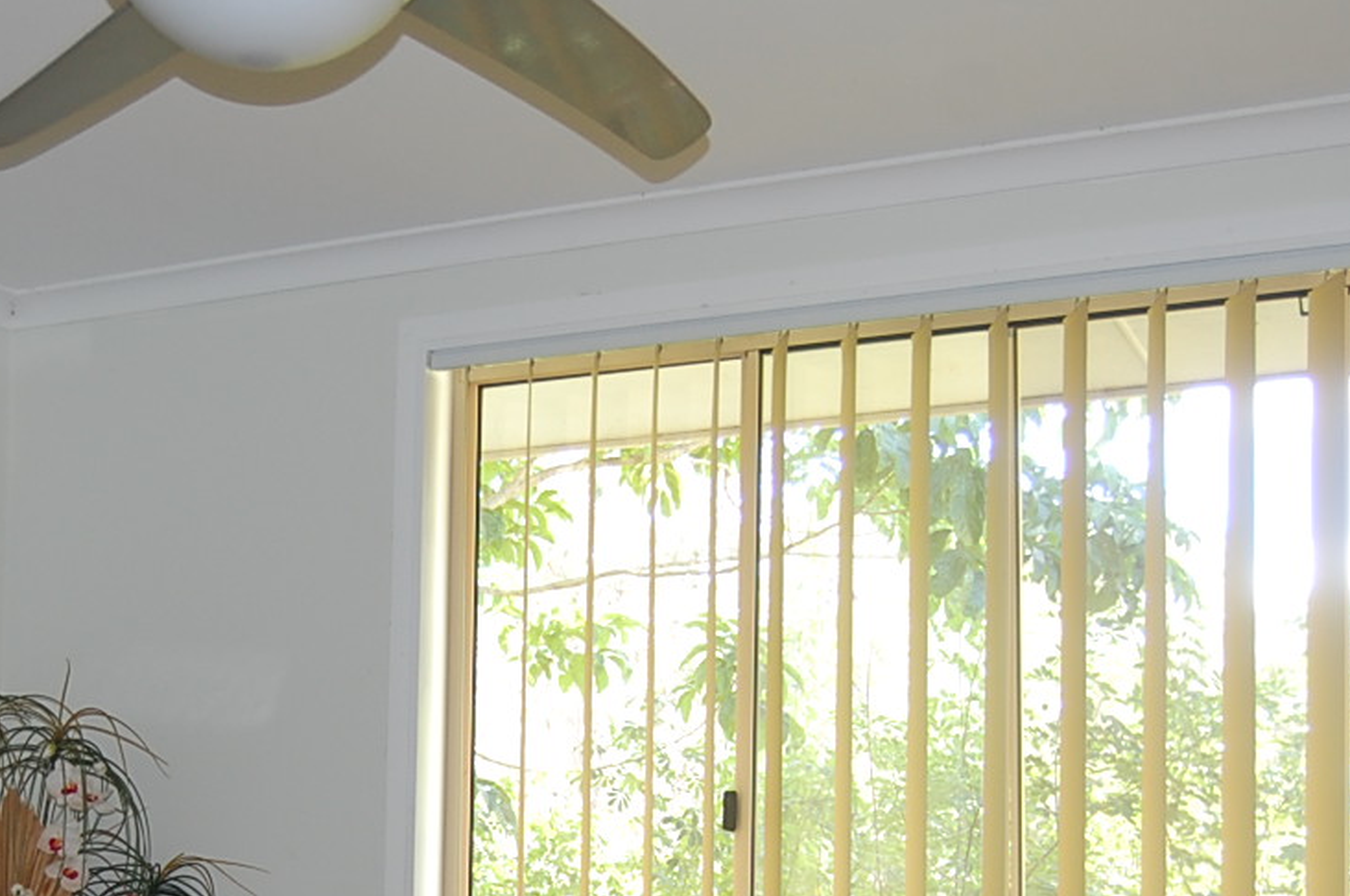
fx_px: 2771
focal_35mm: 74
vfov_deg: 18.0
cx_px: 374
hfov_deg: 27.1
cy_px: 878
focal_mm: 24
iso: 400
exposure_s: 1/60
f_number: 4
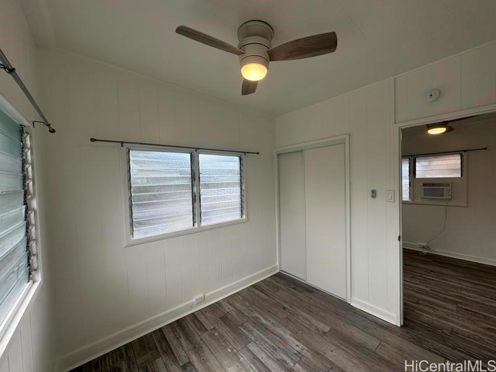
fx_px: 201
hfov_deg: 102.1
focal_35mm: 14
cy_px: 186
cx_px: 248
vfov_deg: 85.7
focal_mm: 2.22
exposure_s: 1/251
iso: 40
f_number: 2.2
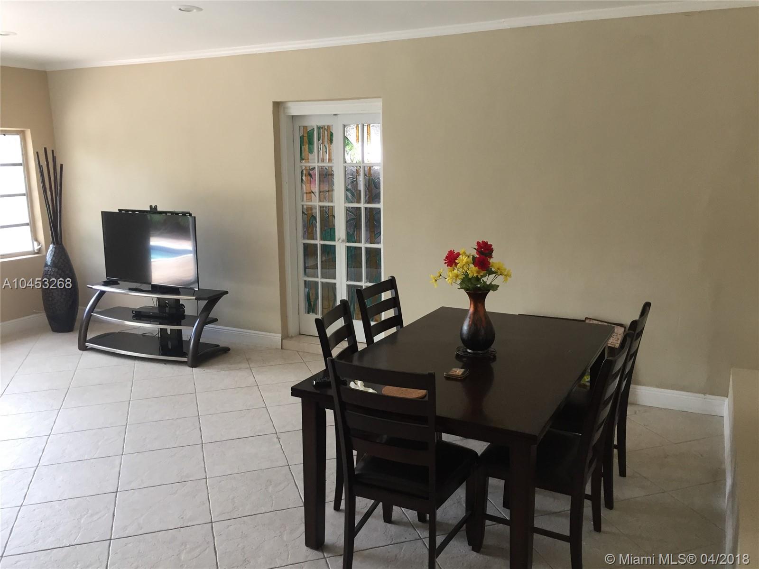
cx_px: 380
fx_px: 636
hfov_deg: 61.7
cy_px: 284
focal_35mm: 29
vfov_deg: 48.2
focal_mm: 4.15
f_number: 2.2
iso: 40
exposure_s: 1/30
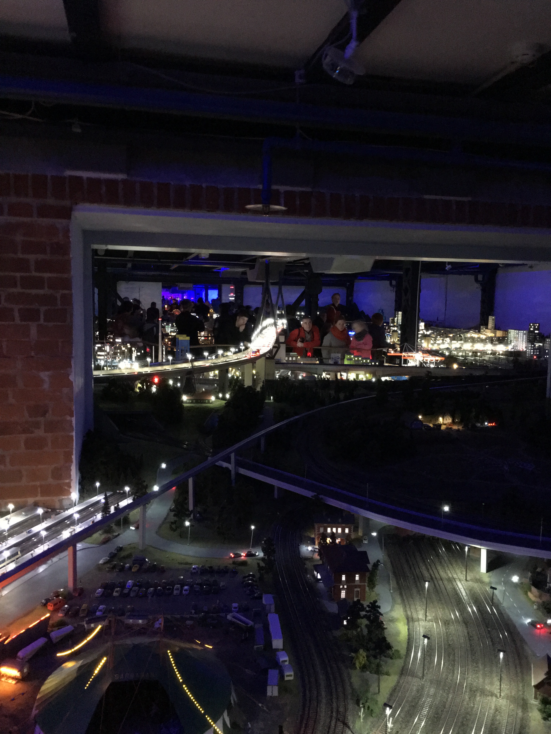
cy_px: 367
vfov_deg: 61.7
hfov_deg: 48.2
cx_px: 276
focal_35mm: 29
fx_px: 615
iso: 640
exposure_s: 1/4
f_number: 2.2
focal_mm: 4.15
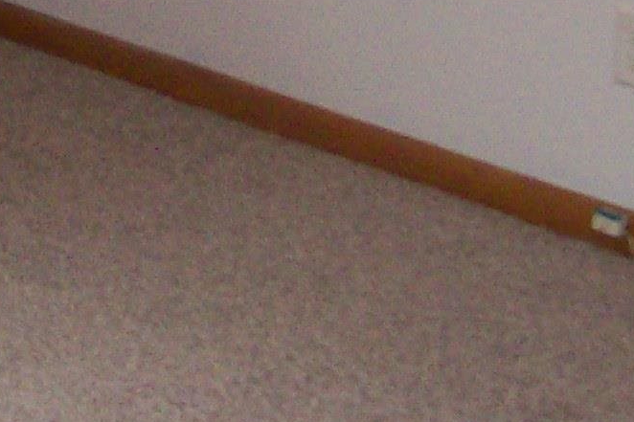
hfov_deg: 12.6
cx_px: 17
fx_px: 2835
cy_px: -199
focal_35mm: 161
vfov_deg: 8.3
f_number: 2.7
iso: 140
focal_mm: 6
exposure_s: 1/64
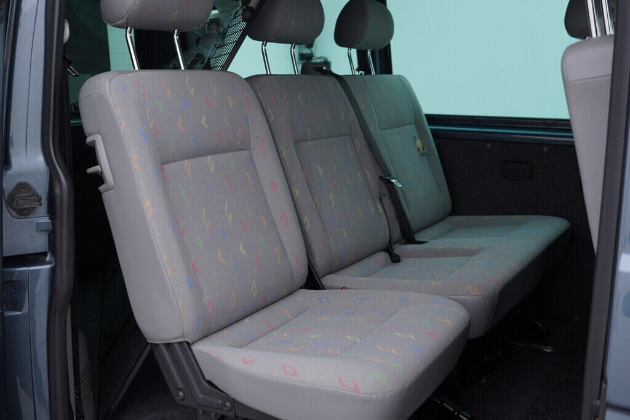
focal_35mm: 36
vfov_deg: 36.9
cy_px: 210
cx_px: 315
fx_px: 630
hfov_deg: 53.1
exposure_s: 1/50
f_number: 3.2
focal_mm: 24
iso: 125
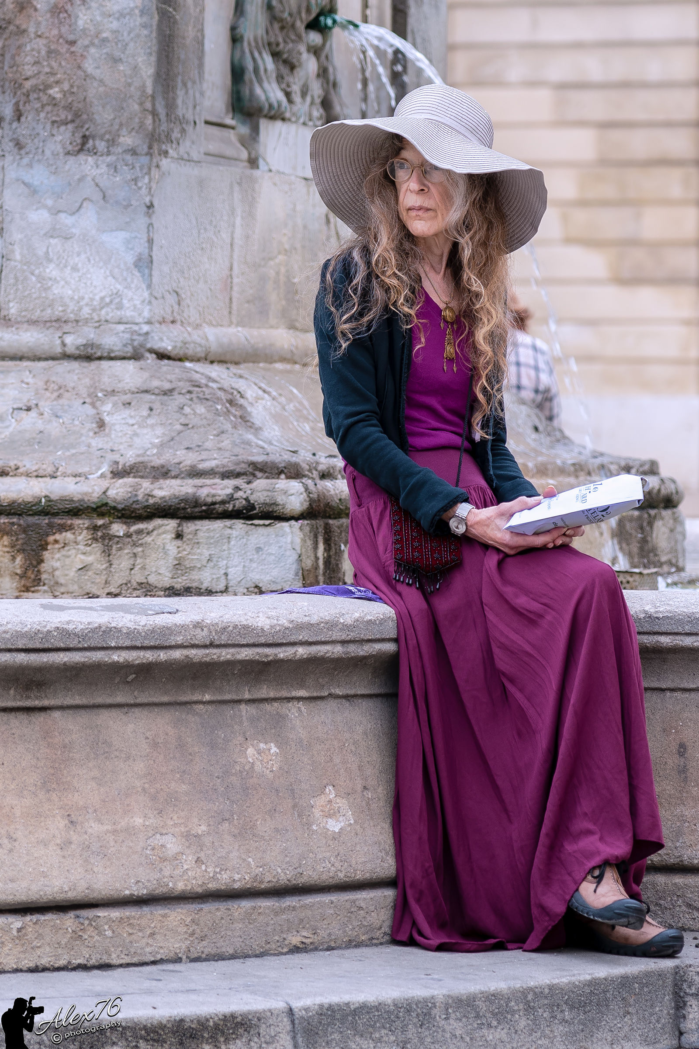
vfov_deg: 19.5
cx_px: 350
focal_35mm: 105
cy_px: 524
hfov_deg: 13.0
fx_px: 3058
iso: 400
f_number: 4
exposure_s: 1/125
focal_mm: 105
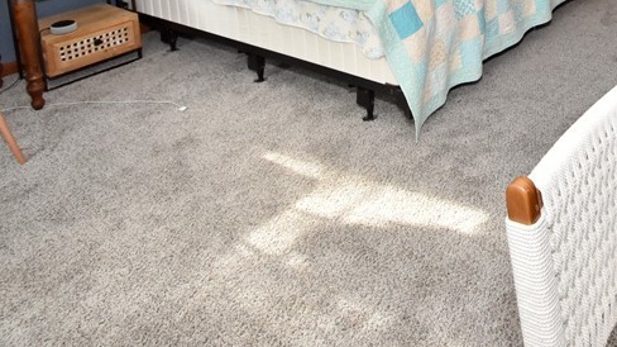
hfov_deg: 50.2
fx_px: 572
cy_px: -98
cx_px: 556
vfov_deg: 28.1
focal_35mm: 35
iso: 1250
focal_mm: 10
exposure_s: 1/60
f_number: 8
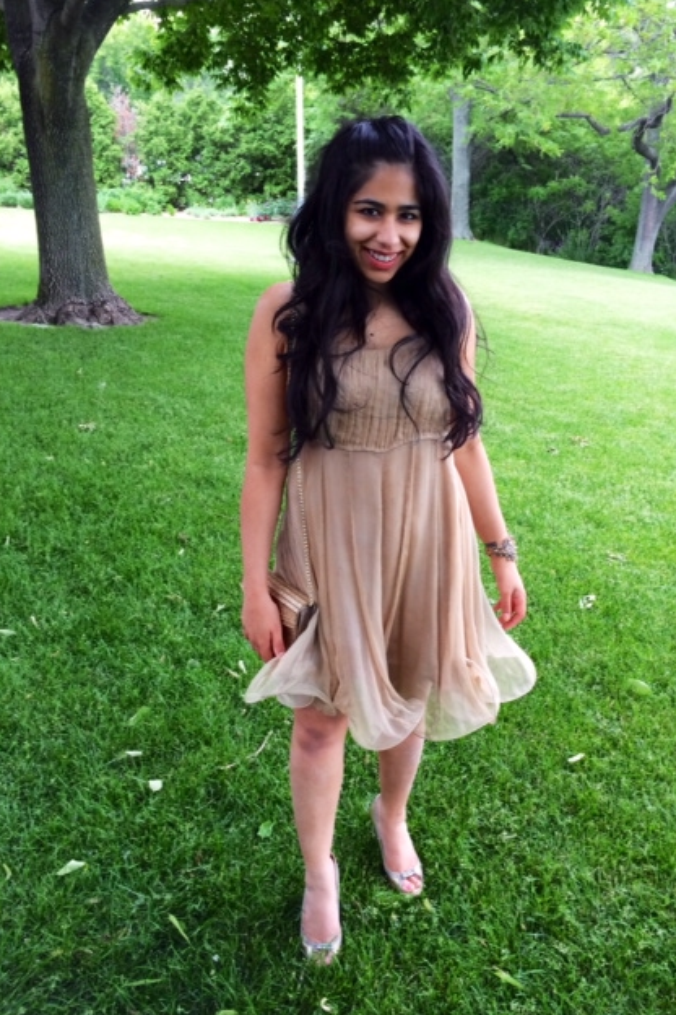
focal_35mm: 32
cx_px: 382
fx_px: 901
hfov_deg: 41.0
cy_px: 517
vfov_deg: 58.7
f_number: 2.2
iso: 40
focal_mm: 4.12
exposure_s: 1/40
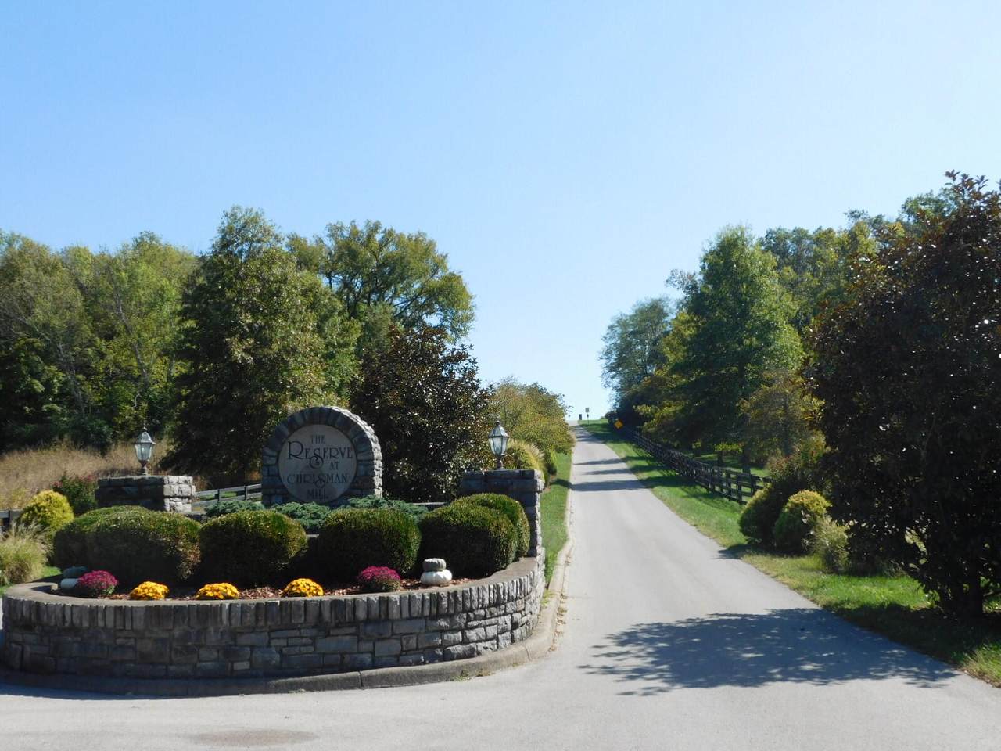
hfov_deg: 51.4
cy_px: 376
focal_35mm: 36
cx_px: 500
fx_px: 1041
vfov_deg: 39.7
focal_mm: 6.3
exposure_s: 1/800
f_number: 3.5
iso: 125
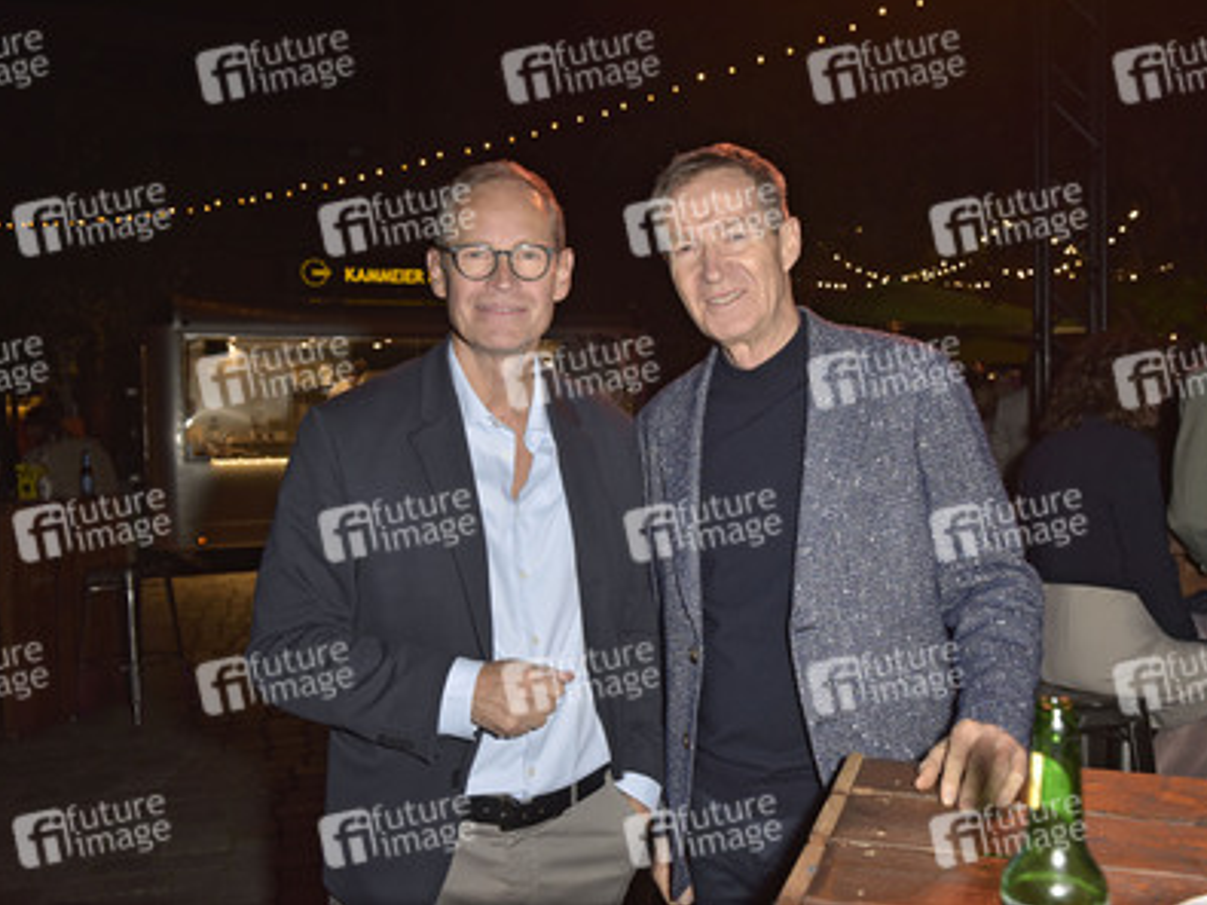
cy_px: 449
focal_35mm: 34
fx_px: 1185
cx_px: 622
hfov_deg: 54.0
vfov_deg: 41.8
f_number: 5
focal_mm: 31
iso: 800
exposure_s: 1/250
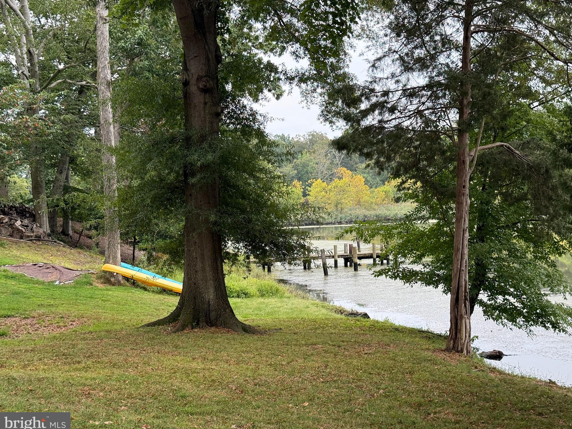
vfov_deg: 29.7
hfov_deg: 38.9
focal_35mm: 49
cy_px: 217
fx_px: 810
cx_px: 291
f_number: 1.78
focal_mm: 6.76
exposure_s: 1/625
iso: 80
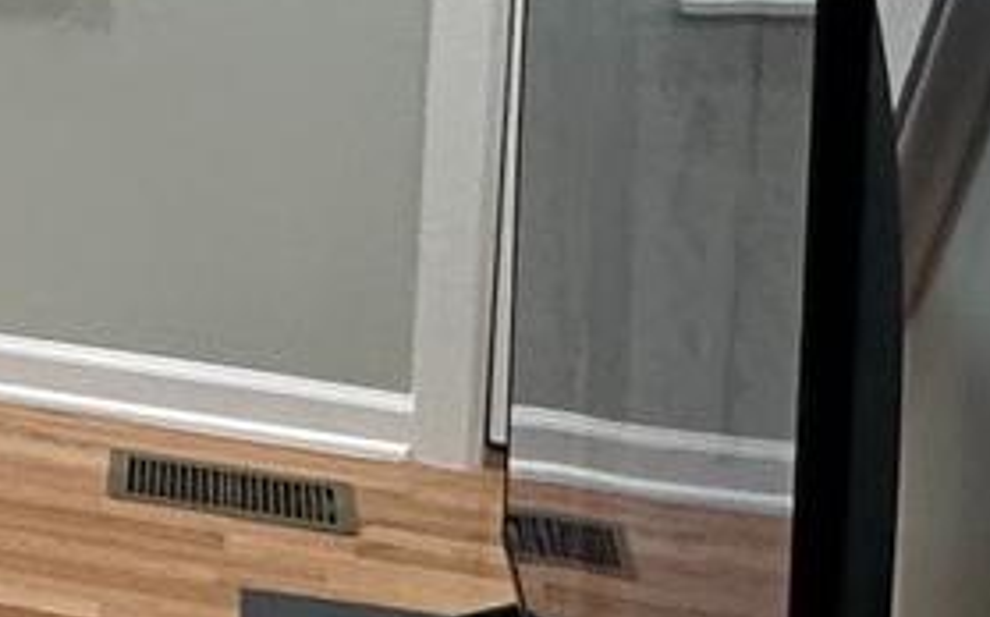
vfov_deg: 11.3
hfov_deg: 14.6
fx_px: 2939
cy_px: -447
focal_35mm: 109
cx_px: -1167
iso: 200
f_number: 2.2
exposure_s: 1/120
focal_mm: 2.22
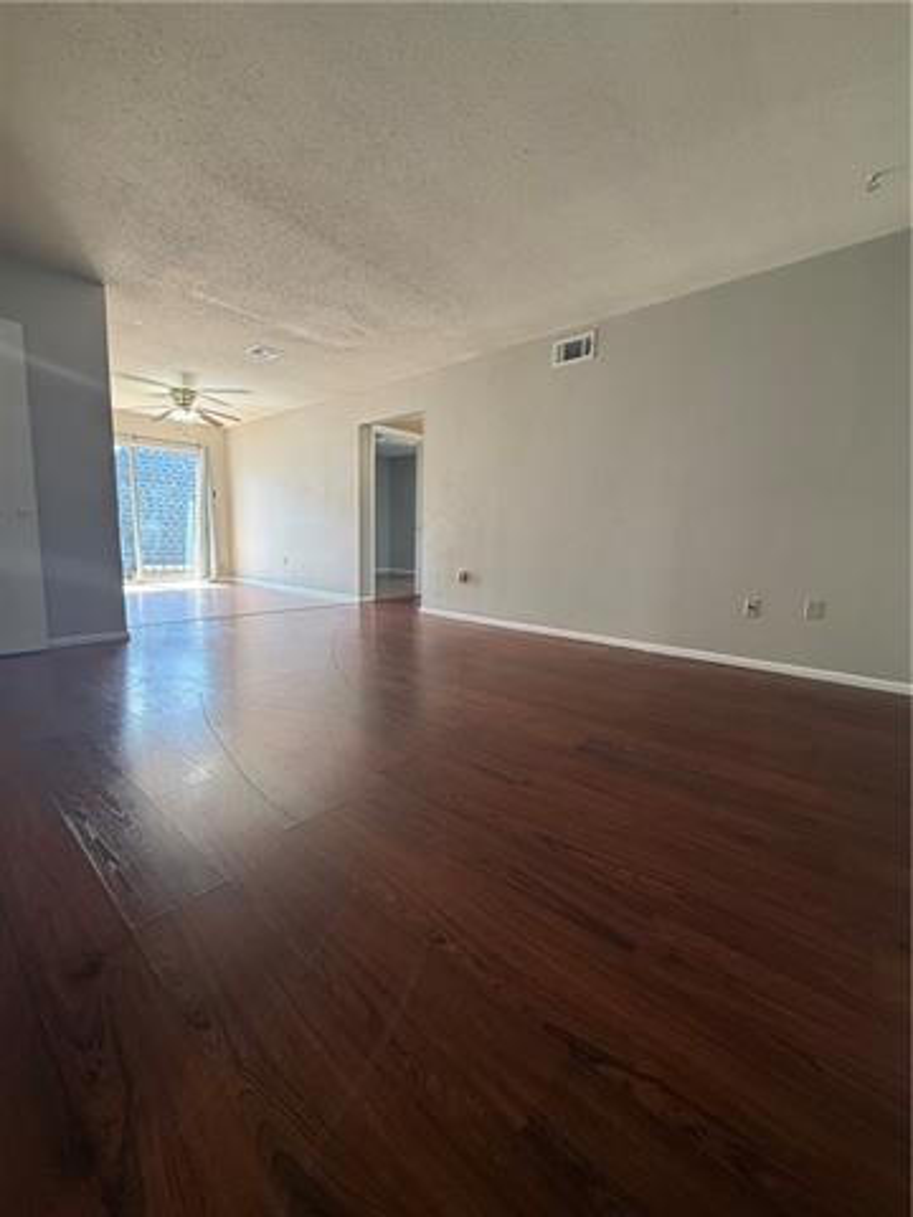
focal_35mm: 14
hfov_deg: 85.7
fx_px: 492
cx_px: 456
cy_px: 608
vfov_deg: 102.1
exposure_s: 1/120
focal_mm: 2.22
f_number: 2.2
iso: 160
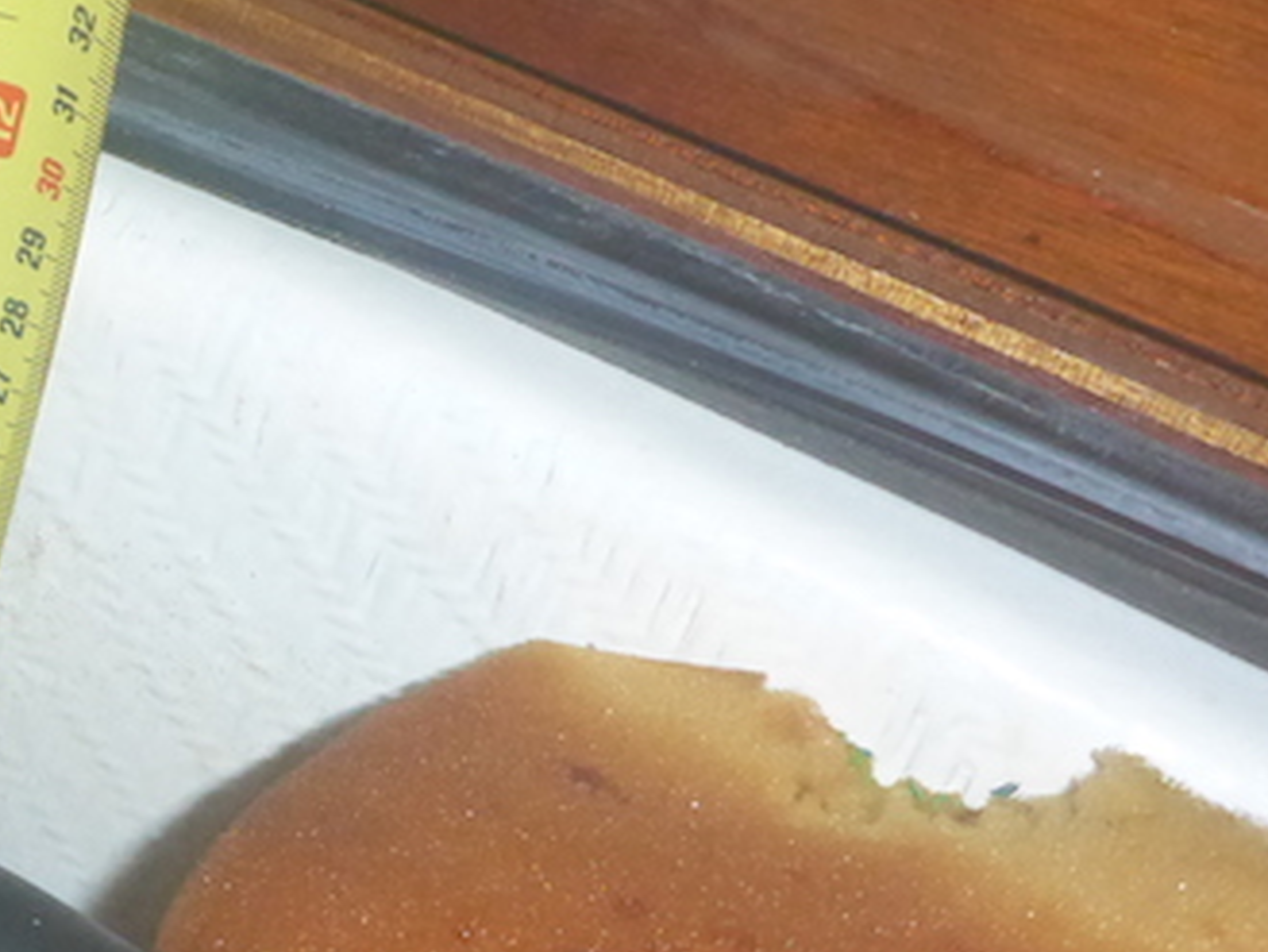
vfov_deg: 21.5
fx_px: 2492
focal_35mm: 68
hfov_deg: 26.7
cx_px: -46
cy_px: 254
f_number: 3.3
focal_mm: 4.9
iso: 800
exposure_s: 1/60
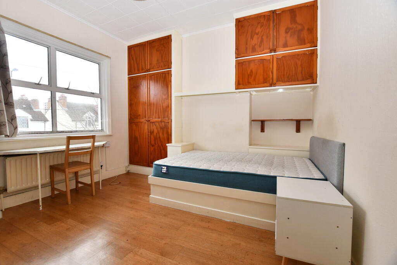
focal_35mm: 15
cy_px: 132
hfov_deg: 100.4
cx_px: 198
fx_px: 165
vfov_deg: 77.3
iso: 200
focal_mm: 10
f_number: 5.6
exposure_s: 1/100
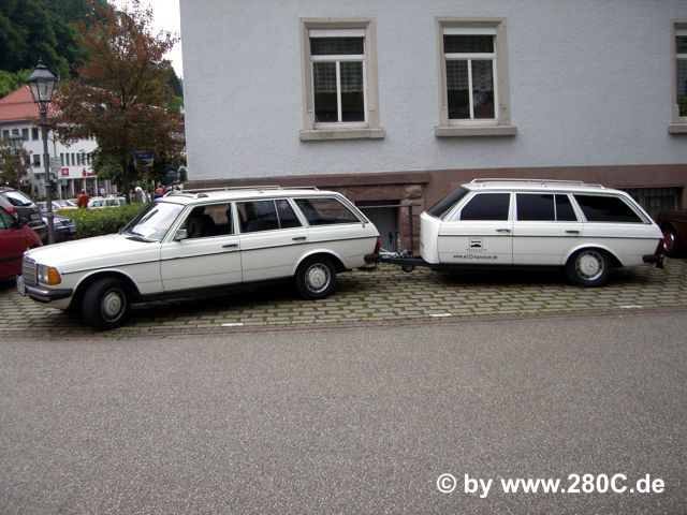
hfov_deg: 49.0
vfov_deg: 37.7
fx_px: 754
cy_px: 258
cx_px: 344
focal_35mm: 38
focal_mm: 6.2
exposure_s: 1/200
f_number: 2.7
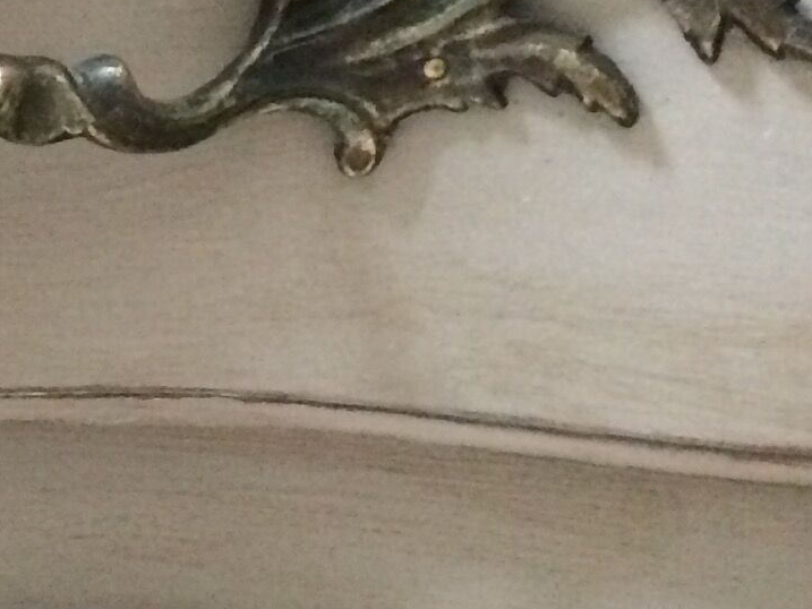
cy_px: 256
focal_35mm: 132
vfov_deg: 11.2
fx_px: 3097
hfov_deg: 13.2
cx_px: -745
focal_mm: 4.15
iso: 320
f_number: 2.2
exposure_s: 1/17
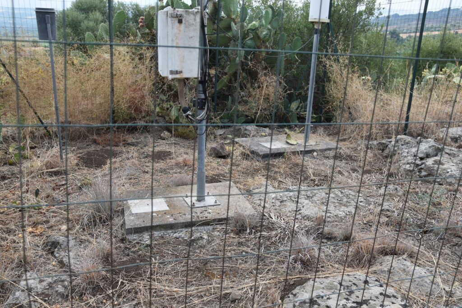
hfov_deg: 57.2
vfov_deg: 40.0
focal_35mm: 33
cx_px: 231
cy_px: 154
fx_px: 424
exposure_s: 1/250
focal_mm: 22
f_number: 8
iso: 180
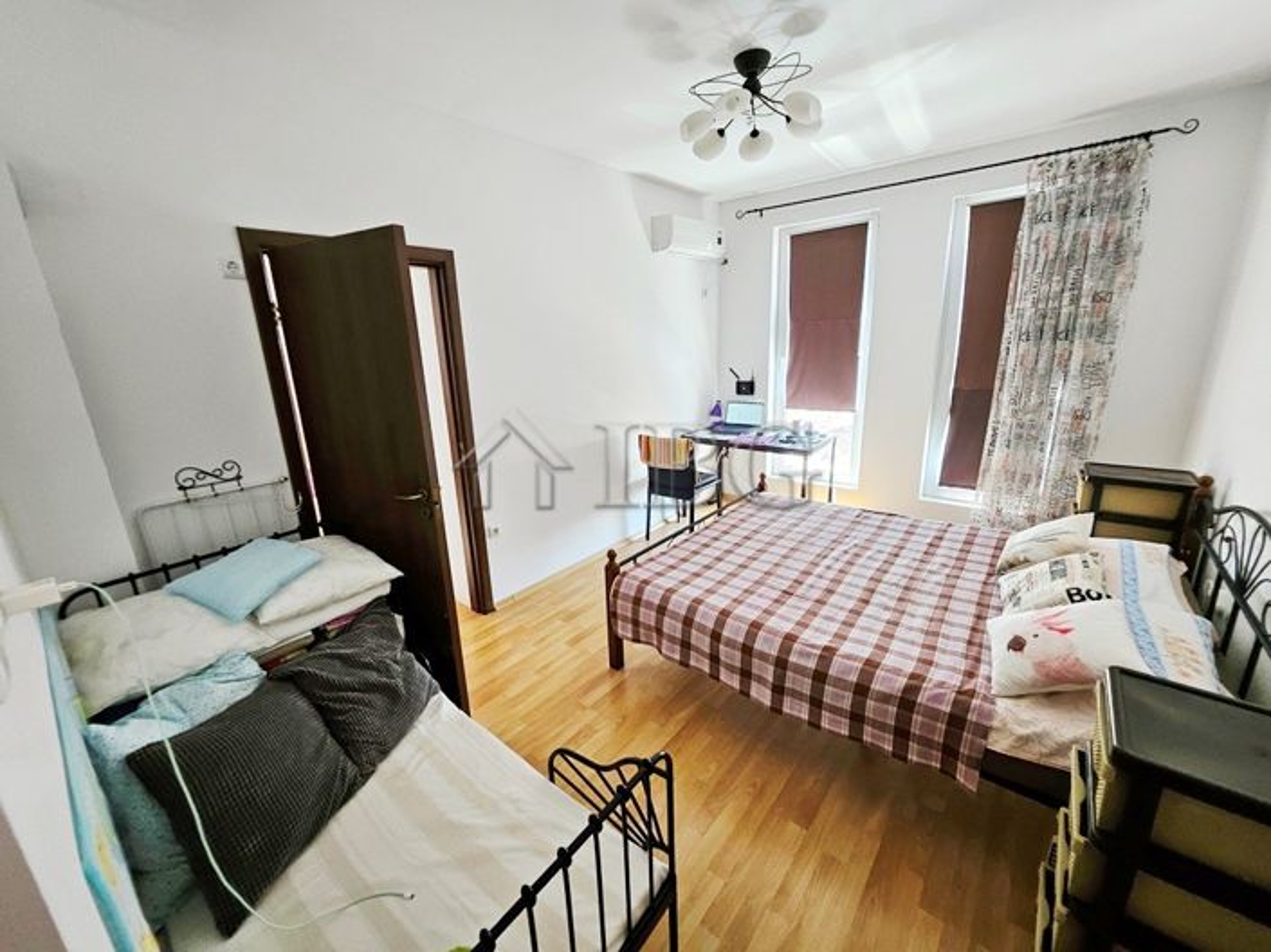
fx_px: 477
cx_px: 636
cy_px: 476
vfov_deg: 89.9
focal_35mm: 13
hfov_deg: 106.2
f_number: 2.2
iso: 160
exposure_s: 1/50
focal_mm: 1.7
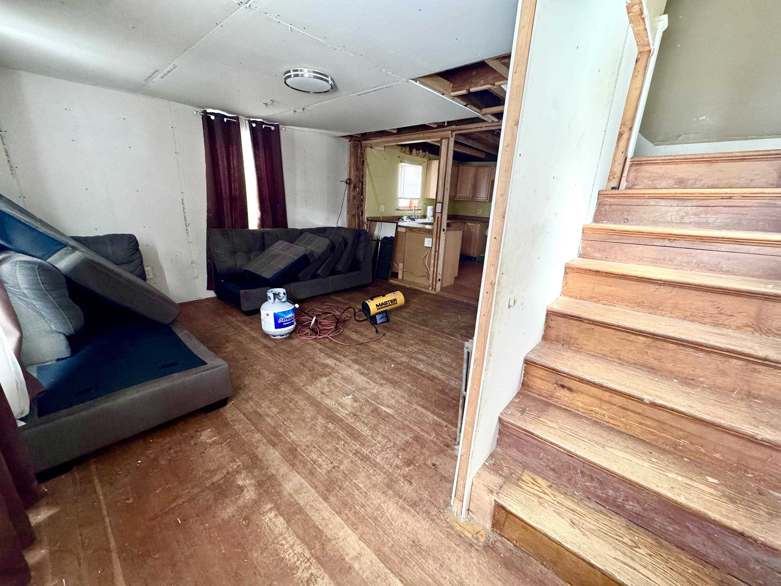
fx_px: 316
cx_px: 390
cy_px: 293
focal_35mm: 14
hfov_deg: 102.1
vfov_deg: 85.7
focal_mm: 2.22
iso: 320
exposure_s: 1/72
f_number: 2.2
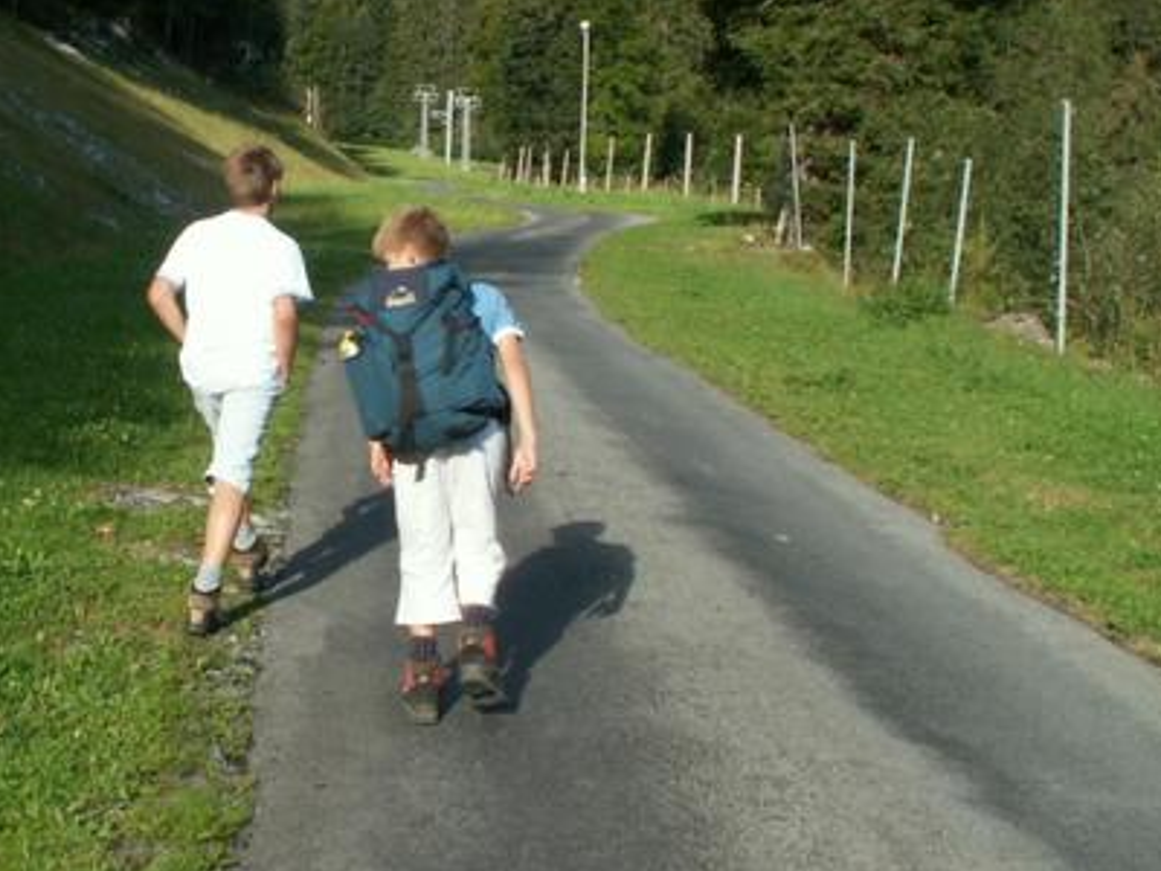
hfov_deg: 33.7
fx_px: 1878
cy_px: 389
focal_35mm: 56
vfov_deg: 26.1
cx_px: 299
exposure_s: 1/50
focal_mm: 5.86
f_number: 8
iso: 50
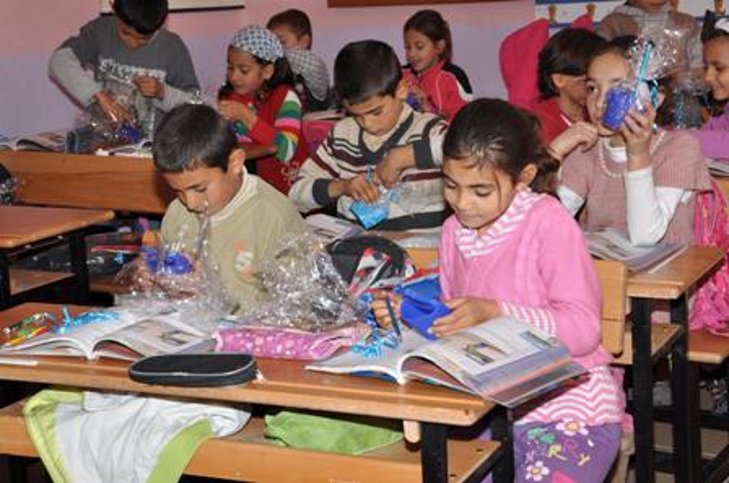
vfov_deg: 19.7
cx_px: 364
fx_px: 1395
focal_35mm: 69
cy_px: 242
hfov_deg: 29.3
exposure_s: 1/80
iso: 200
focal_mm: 46
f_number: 10
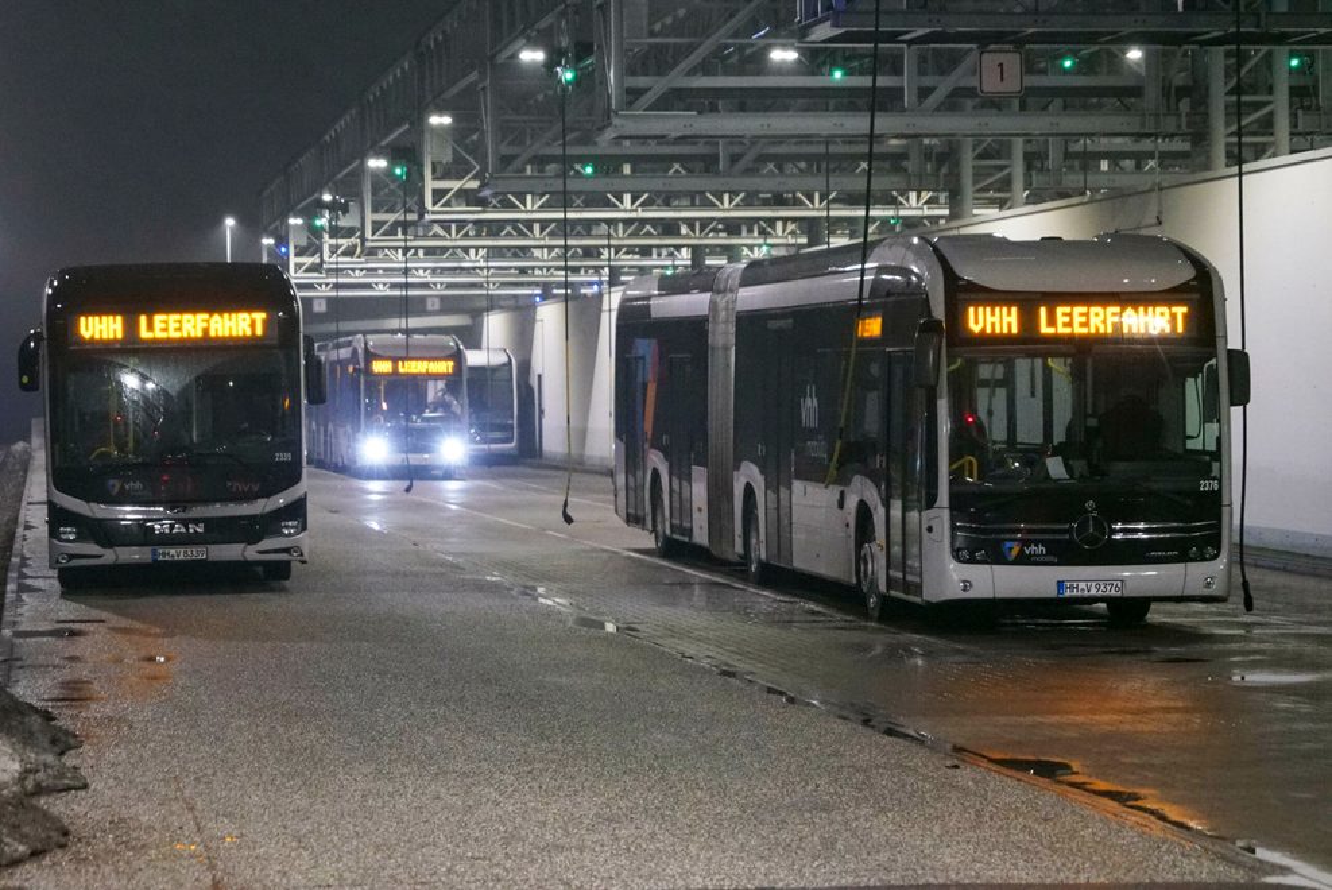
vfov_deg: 13.3
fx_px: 3813
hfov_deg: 19.8
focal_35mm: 103
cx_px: 666
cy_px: 445
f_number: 6.3
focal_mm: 103
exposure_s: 1/60
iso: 12800
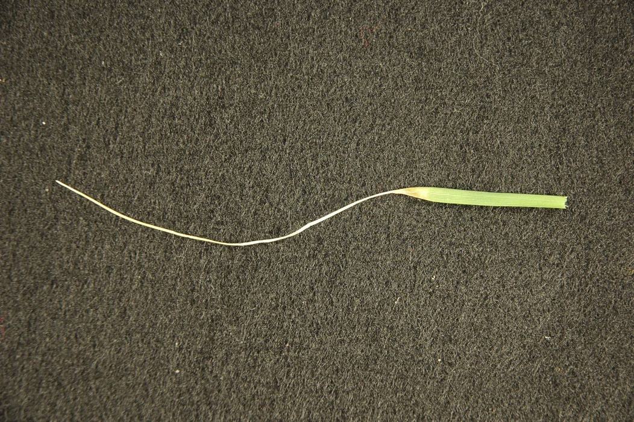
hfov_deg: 19.5
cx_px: 317
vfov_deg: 13.0
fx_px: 1848
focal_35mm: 105
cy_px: 211
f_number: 5
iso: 400
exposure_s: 1/125
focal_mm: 70
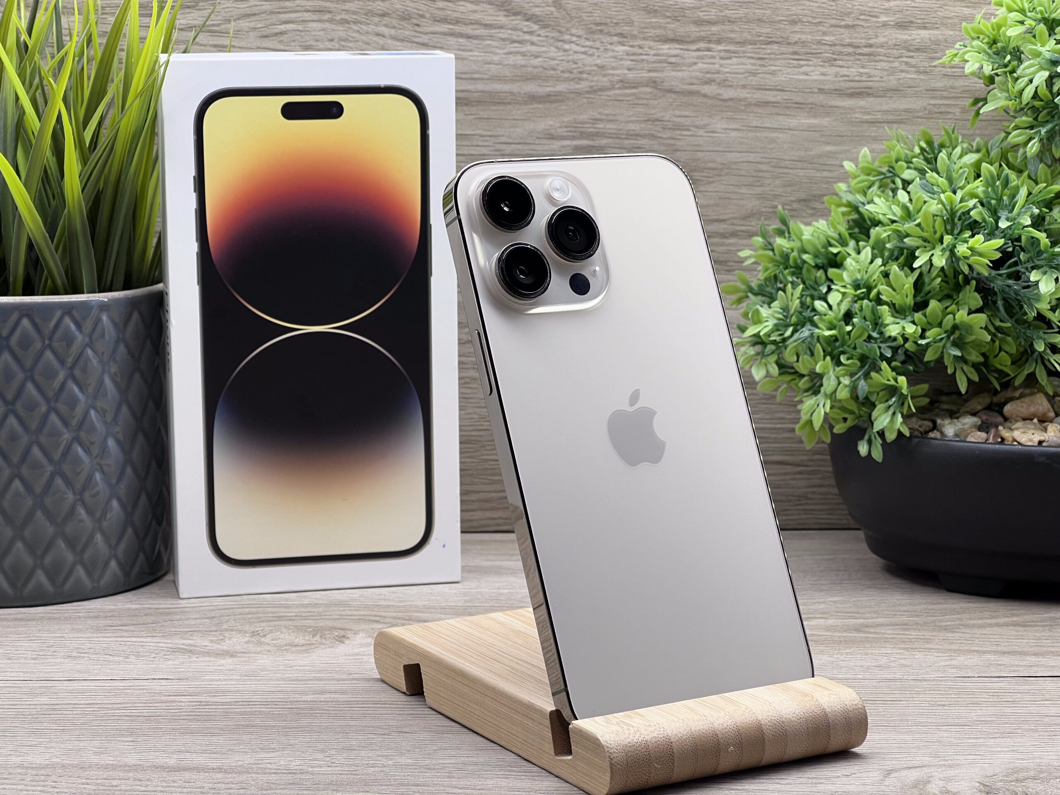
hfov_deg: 25.3
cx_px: 530
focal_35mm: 77
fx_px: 2358
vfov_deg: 19.1
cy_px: 398
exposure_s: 1/100
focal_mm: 9
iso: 64
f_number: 2.8
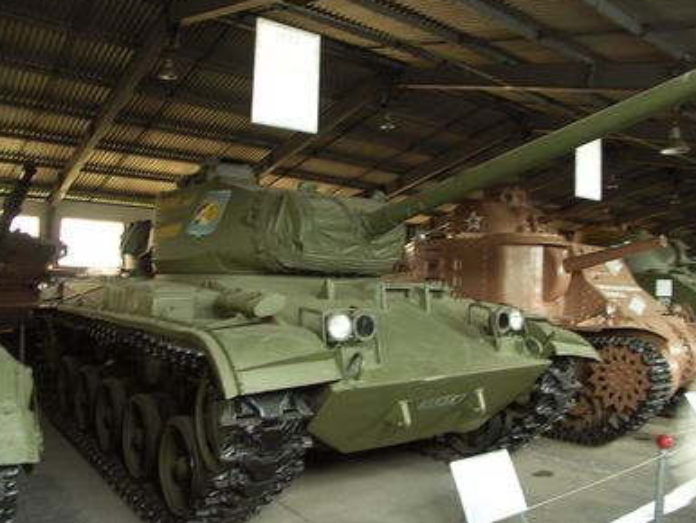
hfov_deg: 61.6
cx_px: 348
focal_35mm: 29
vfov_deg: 48.3
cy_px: 258
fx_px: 583
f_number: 2.8
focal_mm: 7.2
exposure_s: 1/5
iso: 200
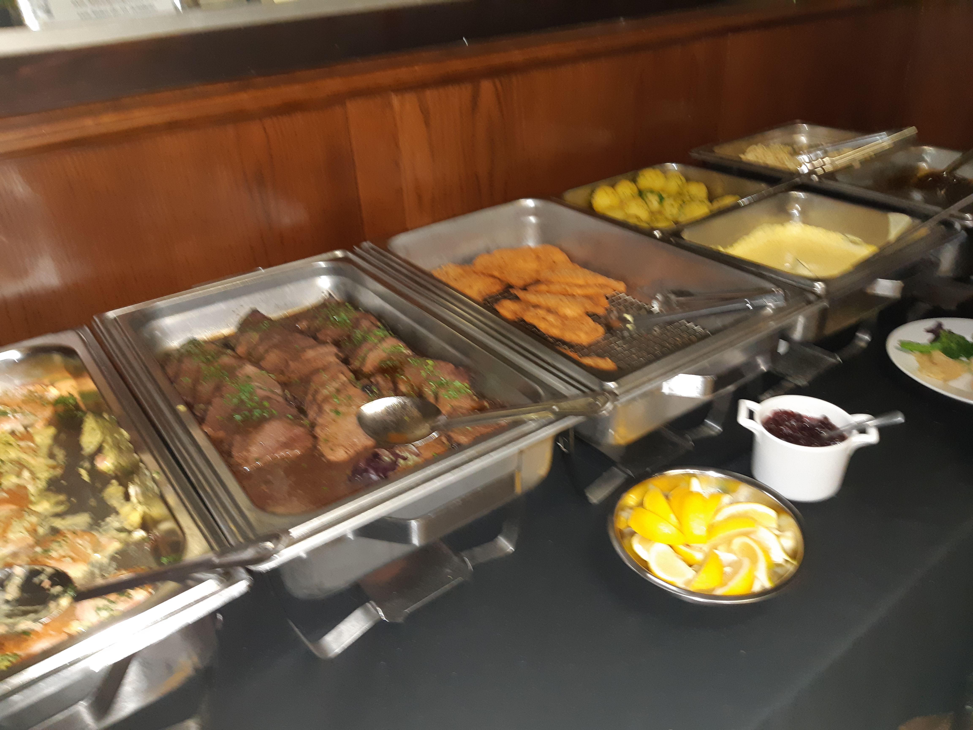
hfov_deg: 67.3
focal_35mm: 26
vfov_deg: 53.1
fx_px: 731
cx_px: 486
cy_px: 365
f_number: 1.7
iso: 200
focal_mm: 3.93
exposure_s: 1/30
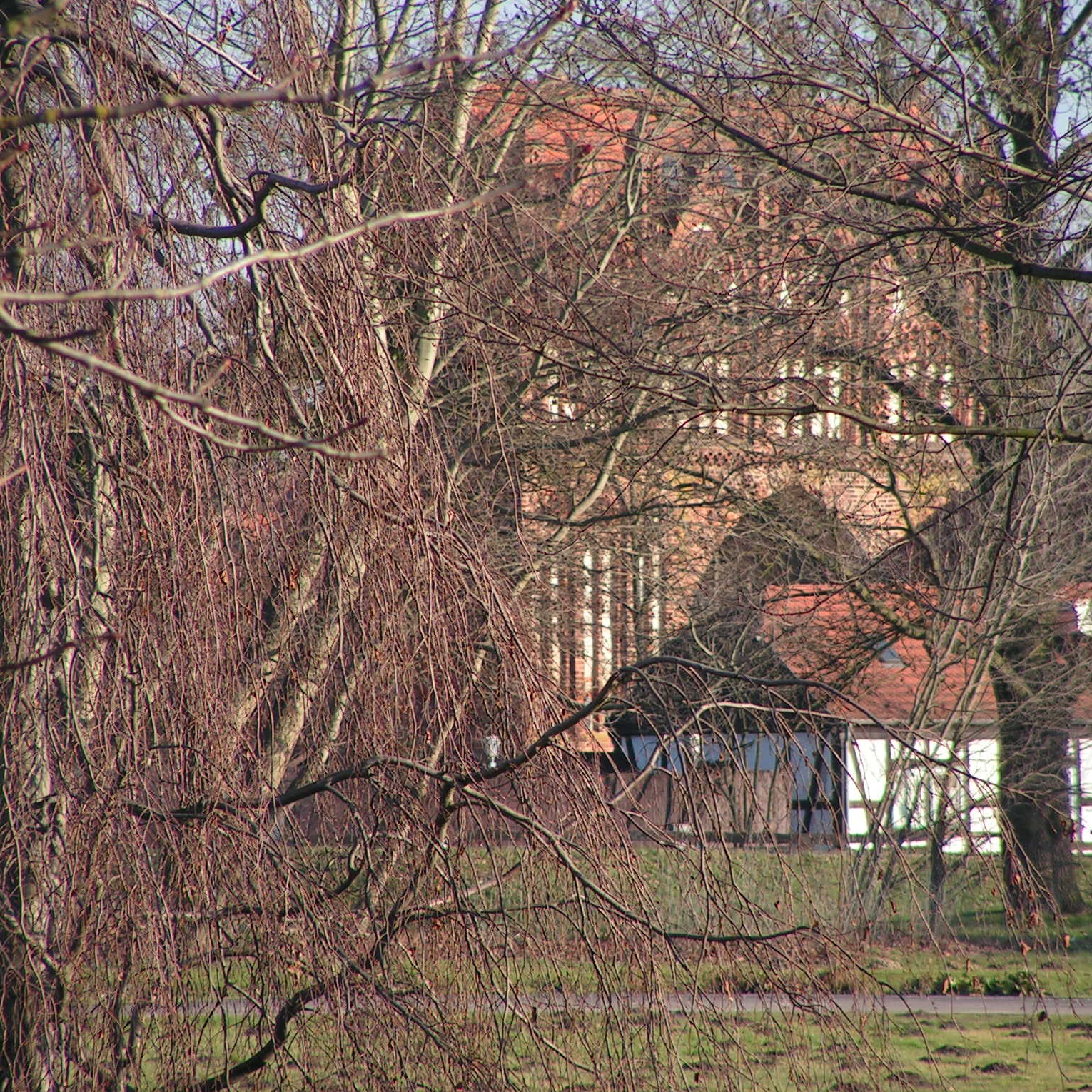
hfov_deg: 5.1
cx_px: 592
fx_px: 12242
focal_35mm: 343
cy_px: 545
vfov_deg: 5.1
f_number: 3.2
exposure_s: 1/500
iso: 64
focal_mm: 48
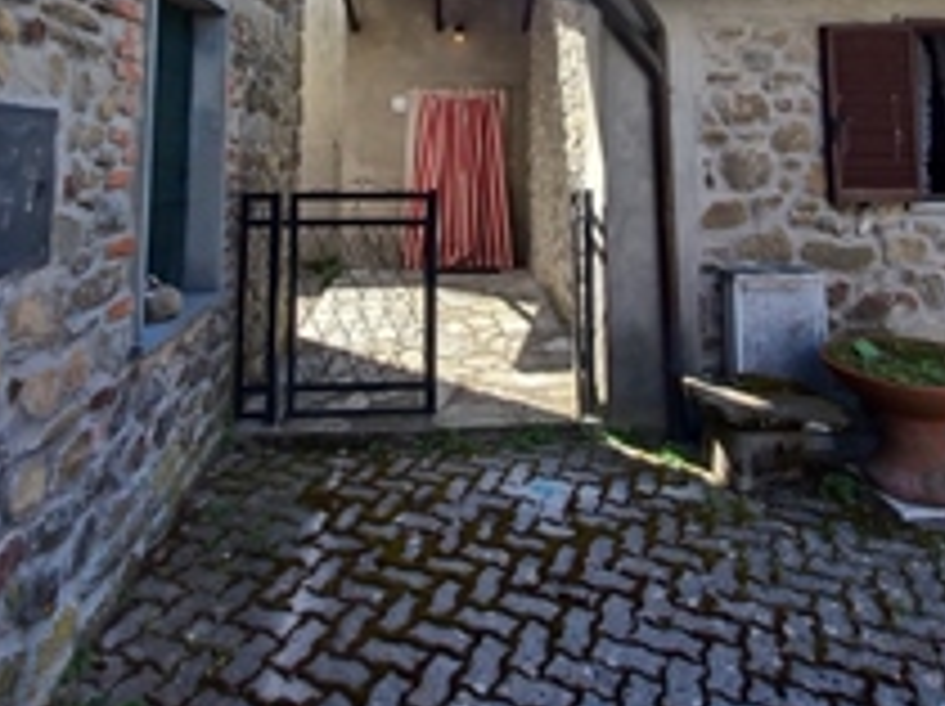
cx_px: 493
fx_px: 654
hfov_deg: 71.6
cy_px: 85
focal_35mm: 24
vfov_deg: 50.9
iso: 40
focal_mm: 1.42
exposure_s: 1/427
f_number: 2.2
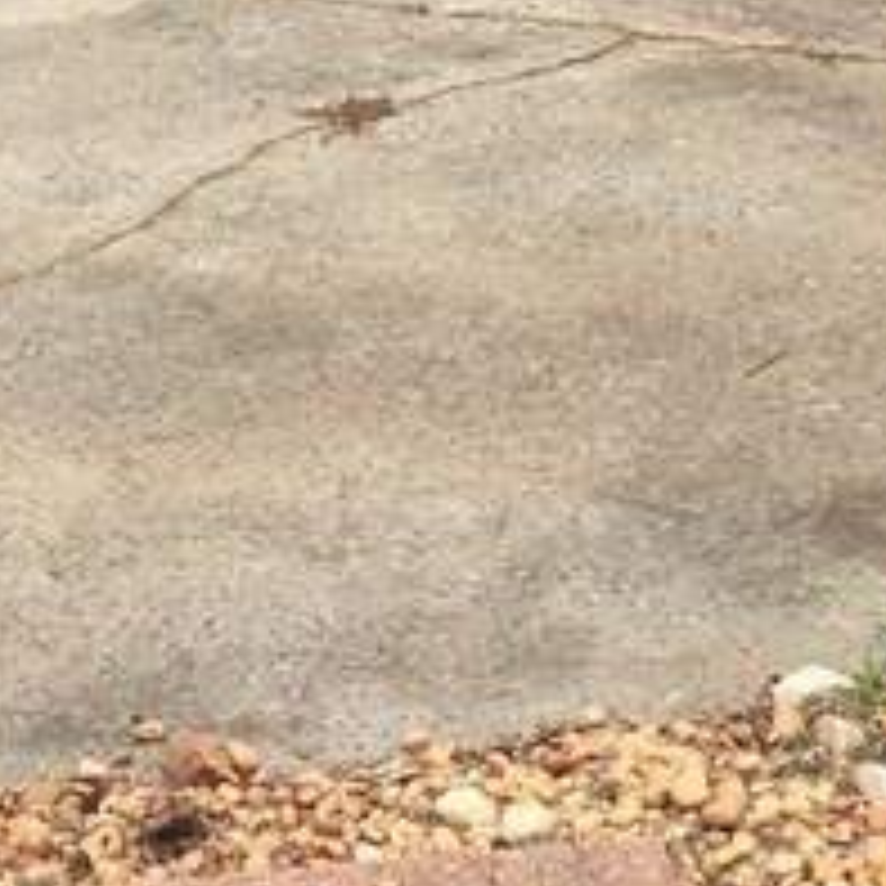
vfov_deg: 12.4
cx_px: 306
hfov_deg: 13.1
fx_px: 3851
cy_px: -472
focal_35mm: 133
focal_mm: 4.15
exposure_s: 1/670
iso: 32
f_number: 2.2
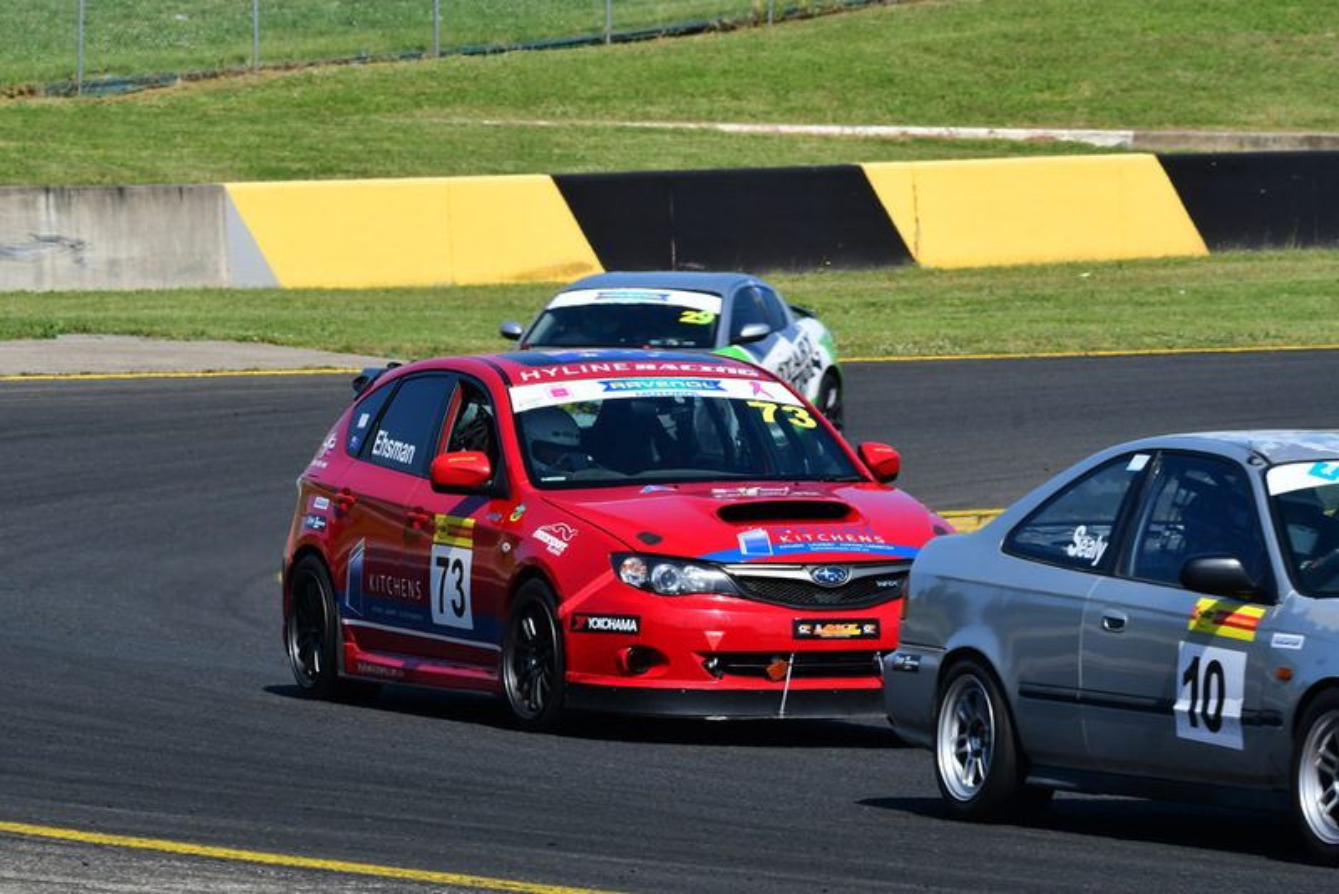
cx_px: 670
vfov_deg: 4.6
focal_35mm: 300
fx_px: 11162
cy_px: 447
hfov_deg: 6.9
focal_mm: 200
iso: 400
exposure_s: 1/640
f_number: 11
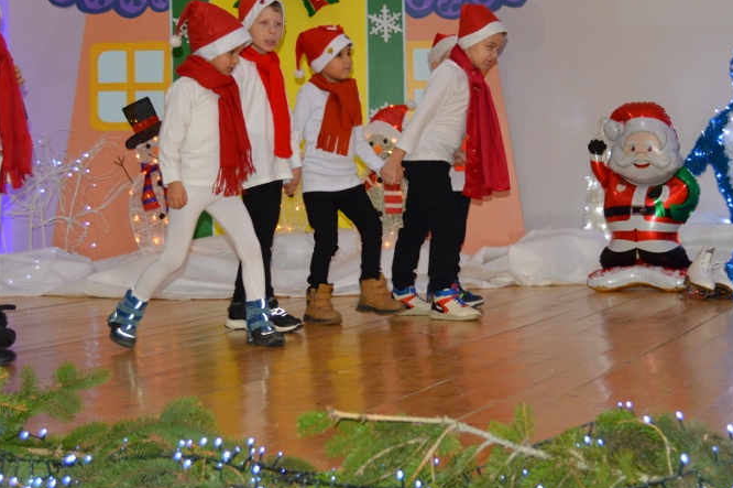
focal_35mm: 75
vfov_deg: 18.1
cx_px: 490
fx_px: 1526
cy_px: 142
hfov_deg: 26.9
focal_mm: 26
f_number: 4
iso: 450
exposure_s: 1/60
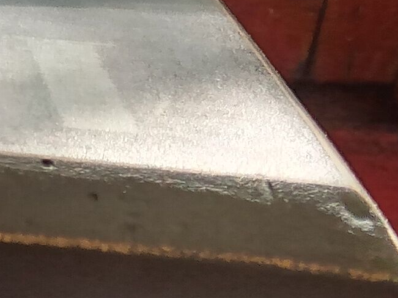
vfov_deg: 8.1
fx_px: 2058
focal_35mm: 179
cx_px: -689
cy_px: 465
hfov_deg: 9.3
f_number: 1.8
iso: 112
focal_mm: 3.57
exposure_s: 1/799
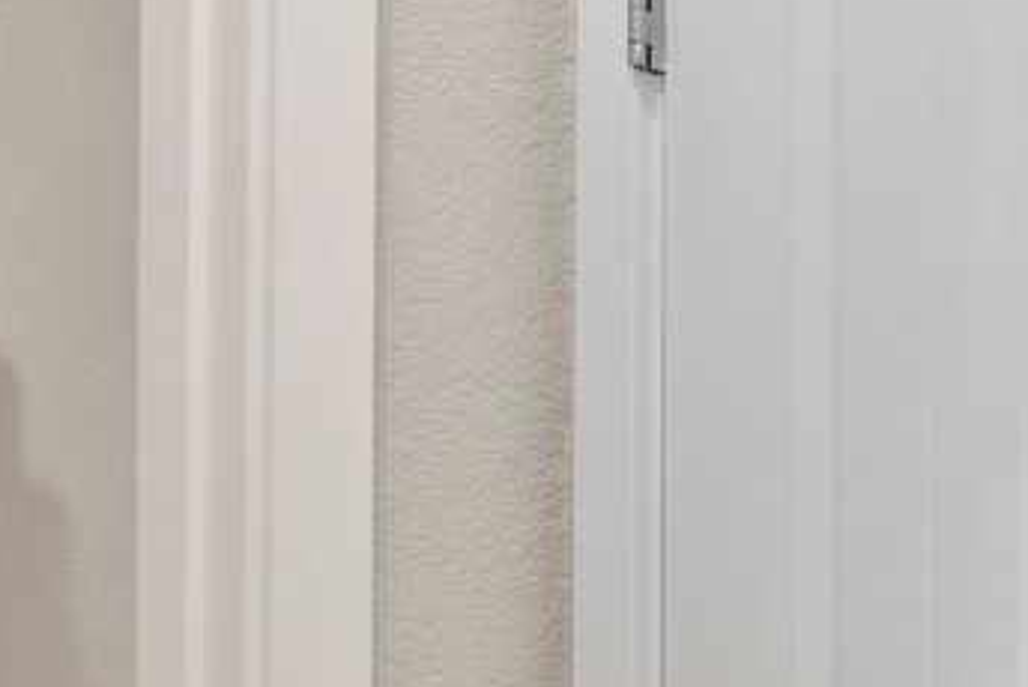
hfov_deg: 13.9
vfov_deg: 11.8
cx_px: 2307
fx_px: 3229
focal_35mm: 113
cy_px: 939
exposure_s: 1/3
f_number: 8
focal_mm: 19
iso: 400
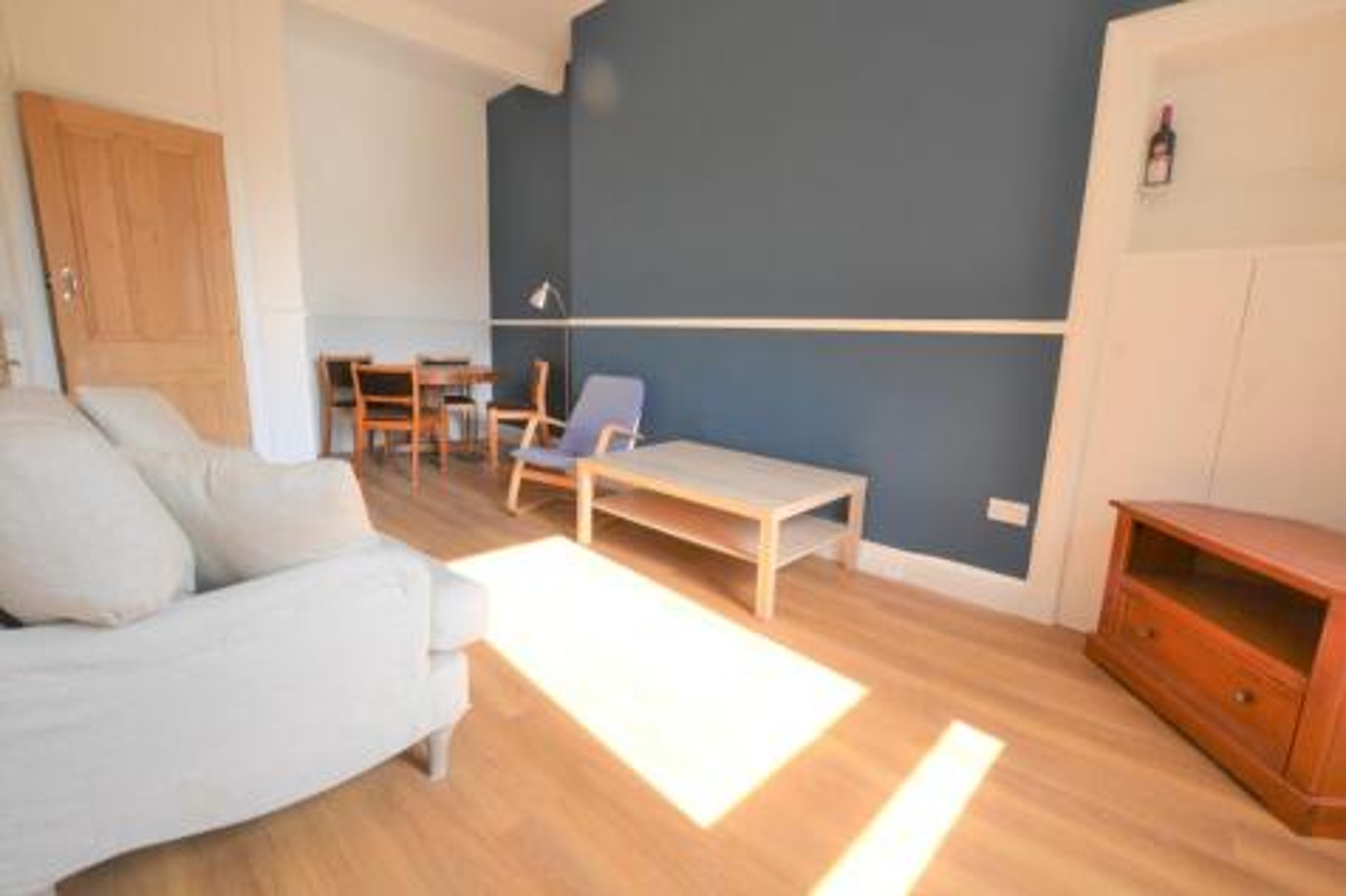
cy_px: 448
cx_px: 673
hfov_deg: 100.4
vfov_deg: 77.3
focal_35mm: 15
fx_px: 561
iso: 100
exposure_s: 1/8
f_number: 9
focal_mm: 10
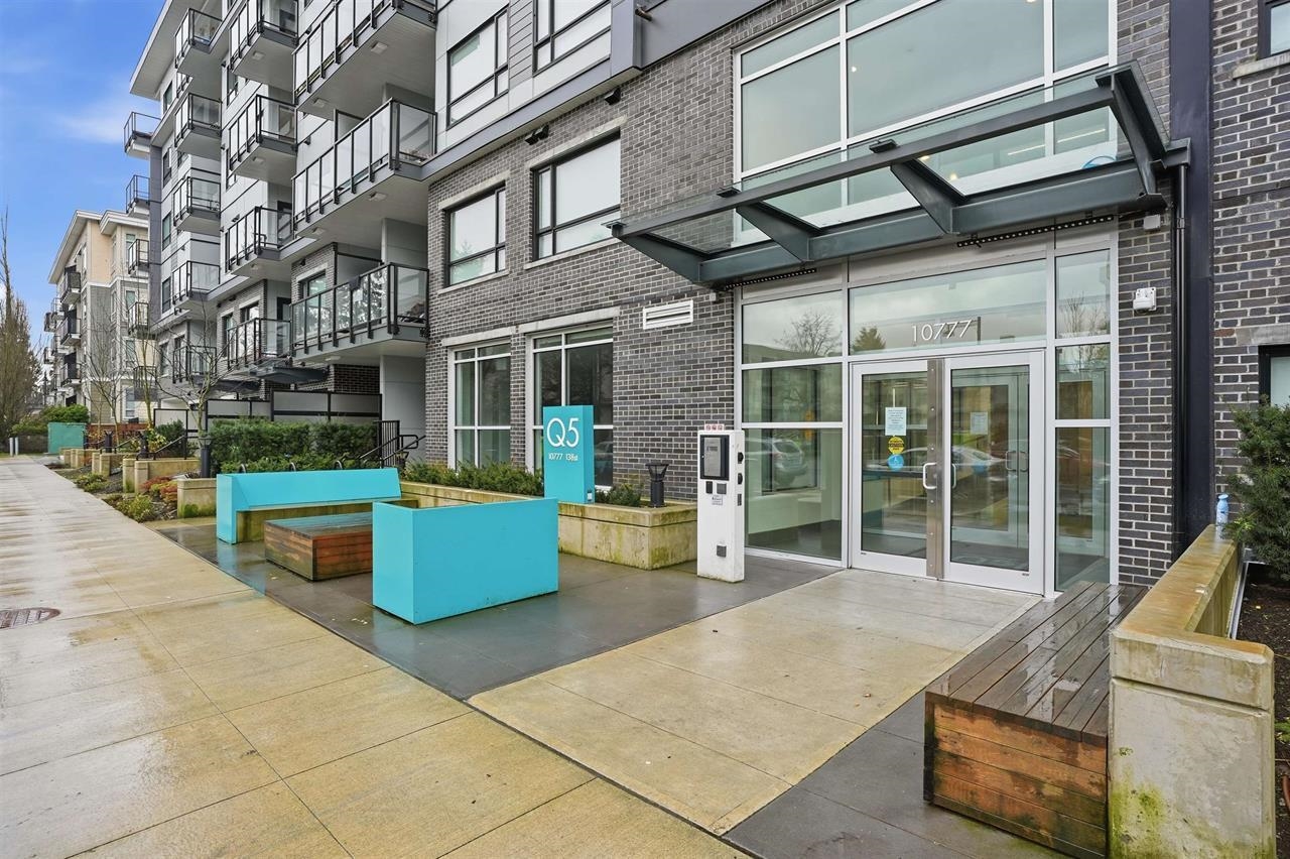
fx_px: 645
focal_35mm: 18
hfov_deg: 90.0
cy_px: 430
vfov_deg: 67.3
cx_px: 645
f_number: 8
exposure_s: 1/125
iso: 400
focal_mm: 18
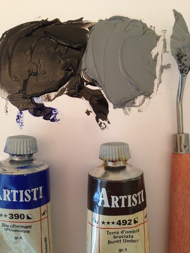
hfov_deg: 43.0
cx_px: 95
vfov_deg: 55.3
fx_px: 241
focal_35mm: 33
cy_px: 126
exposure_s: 1/20
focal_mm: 4.12
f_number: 2.4
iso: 80
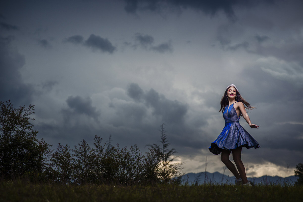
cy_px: 101
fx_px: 716
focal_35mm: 85
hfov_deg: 23.9
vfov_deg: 16.1
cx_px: 152
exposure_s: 1/400
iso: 100
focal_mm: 85
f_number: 4
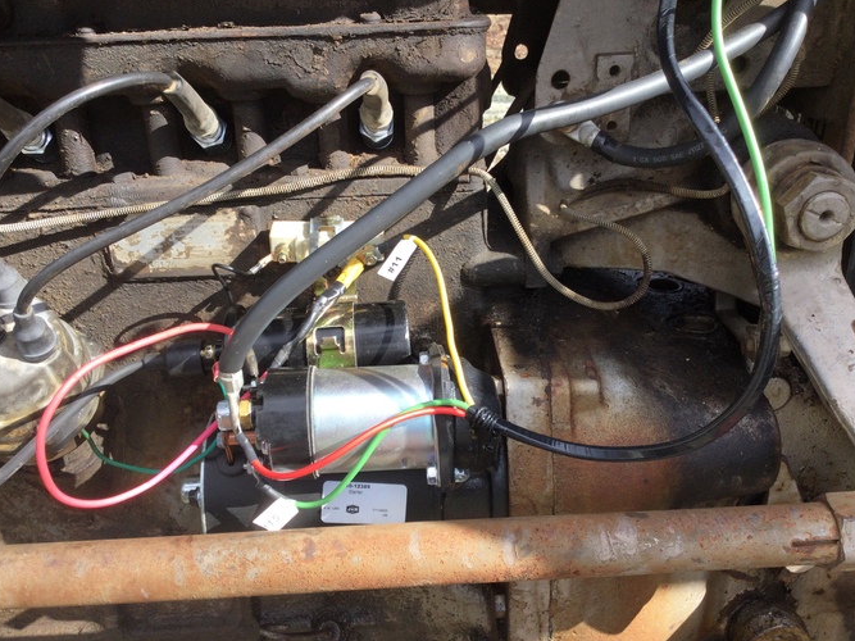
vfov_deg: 44.1
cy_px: 327
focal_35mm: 32
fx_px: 790
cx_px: 417
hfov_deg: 56.8
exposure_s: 1/422
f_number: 2.4
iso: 25
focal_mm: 3.3
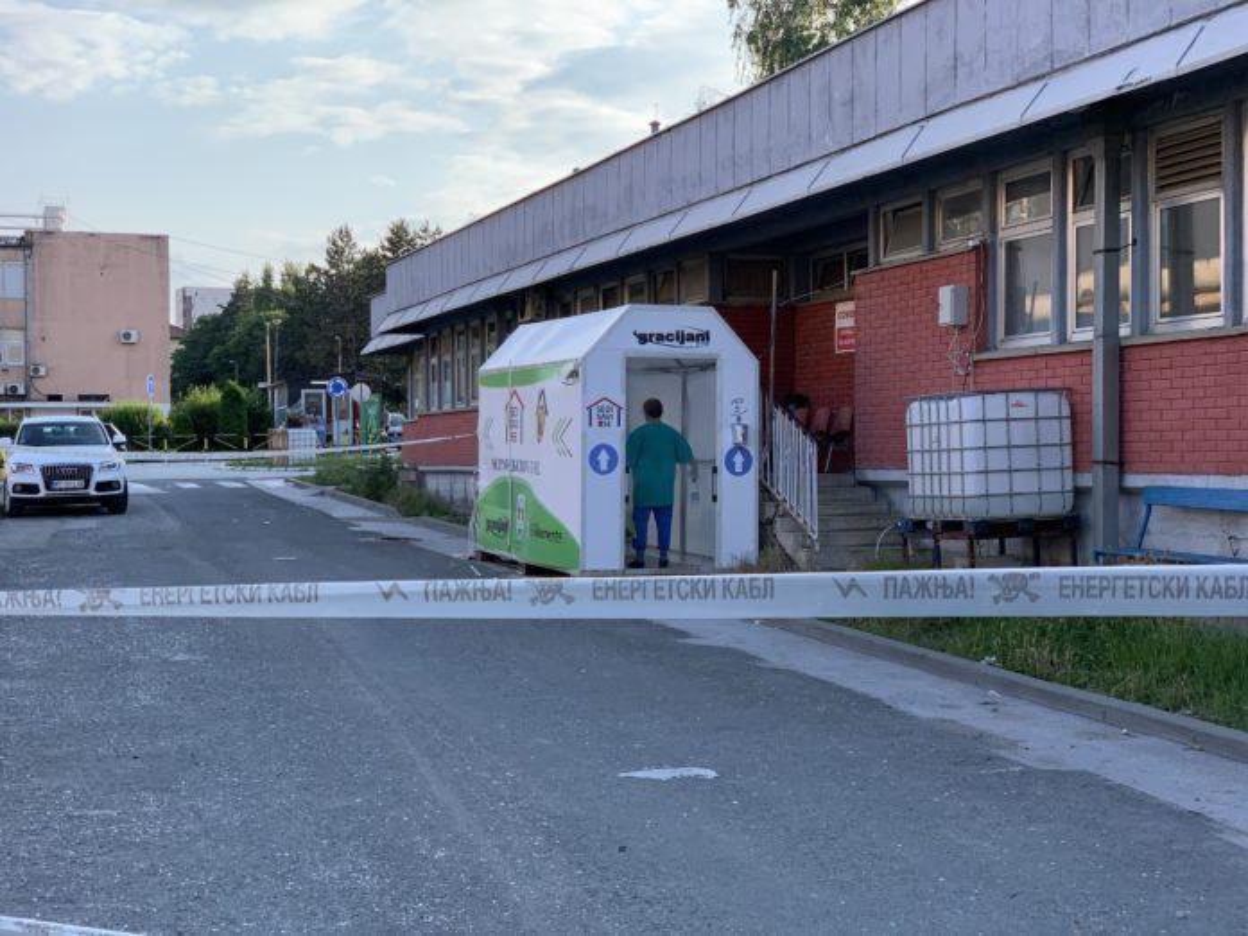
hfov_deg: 36.8
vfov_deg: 28.0
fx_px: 1875
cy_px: 468
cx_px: 624
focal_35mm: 52
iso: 16
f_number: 2.4
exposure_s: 1/378
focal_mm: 6
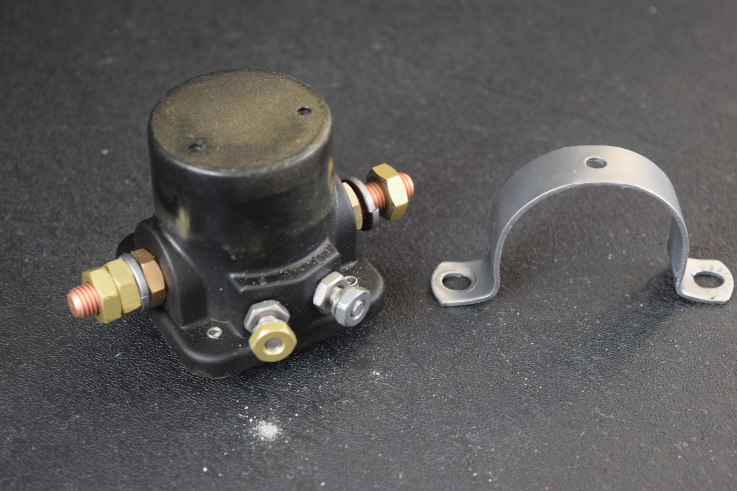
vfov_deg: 16.6
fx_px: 1689
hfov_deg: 24.6
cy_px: 246
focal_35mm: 82
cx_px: 368
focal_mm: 55
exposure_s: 1/60
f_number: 5.6
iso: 720
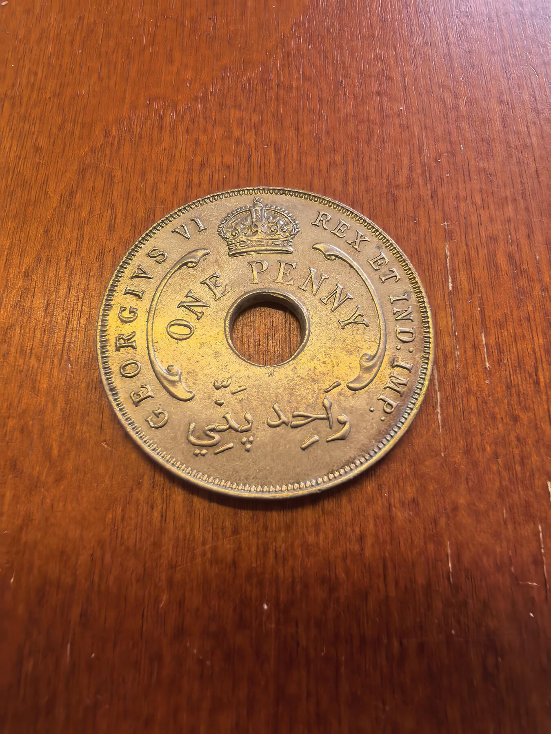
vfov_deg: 71.6
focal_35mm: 24
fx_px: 509
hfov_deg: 56.8
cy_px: 367
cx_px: 276
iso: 80
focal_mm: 1.68
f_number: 2.2
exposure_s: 1/100
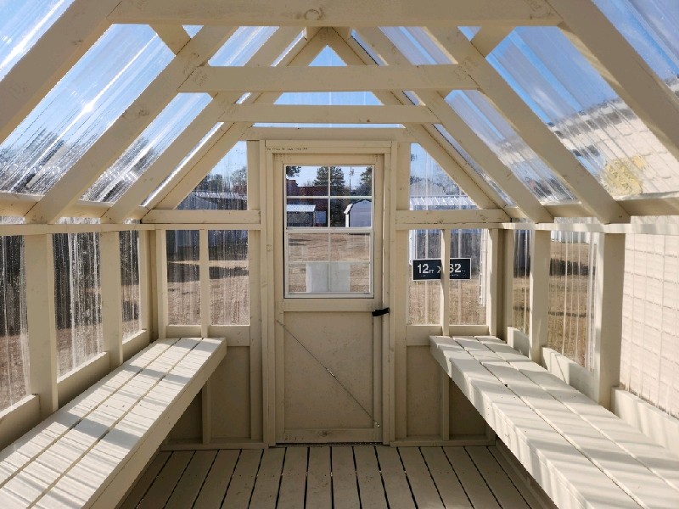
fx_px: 451
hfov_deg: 73.9
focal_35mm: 23
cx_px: 340
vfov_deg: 58.9
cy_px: 254
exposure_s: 1/2000
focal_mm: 5.4
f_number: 1.8
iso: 20
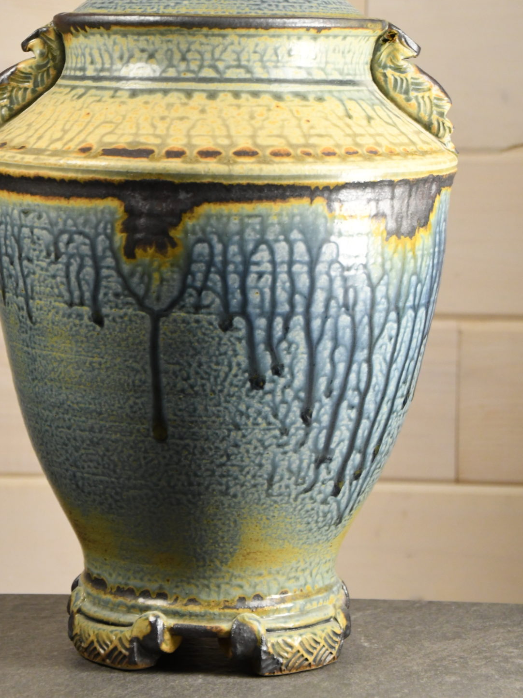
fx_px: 2477
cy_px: 249
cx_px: 221
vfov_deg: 16.0
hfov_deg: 12.0
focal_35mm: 123
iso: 2500
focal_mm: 60
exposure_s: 1/160
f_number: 5.6
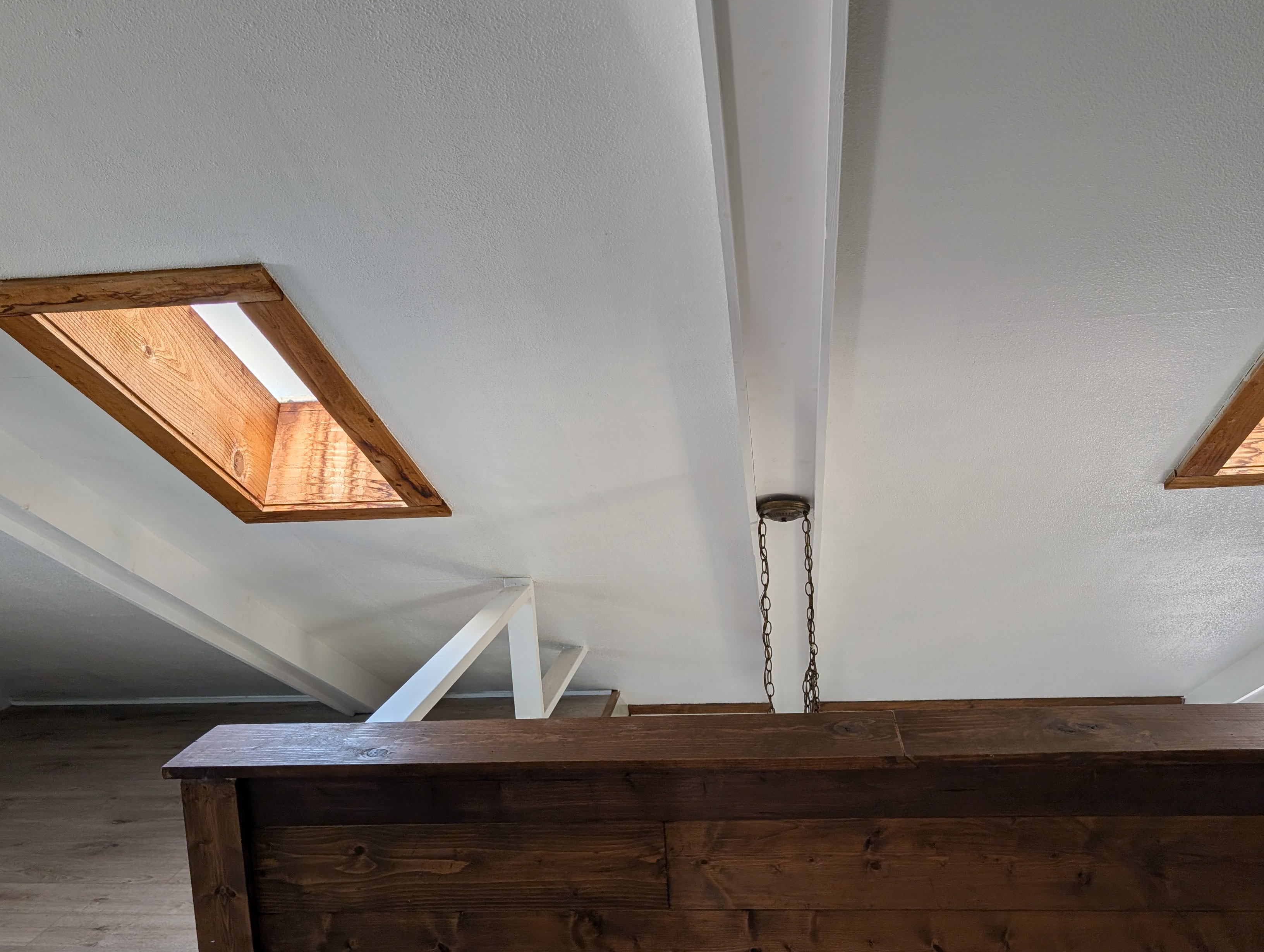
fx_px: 1097
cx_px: 660
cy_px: 462
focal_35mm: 30
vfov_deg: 46.9
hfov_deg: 59.9
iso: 22
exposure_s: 1/112
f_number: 1.68
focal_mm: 6.9
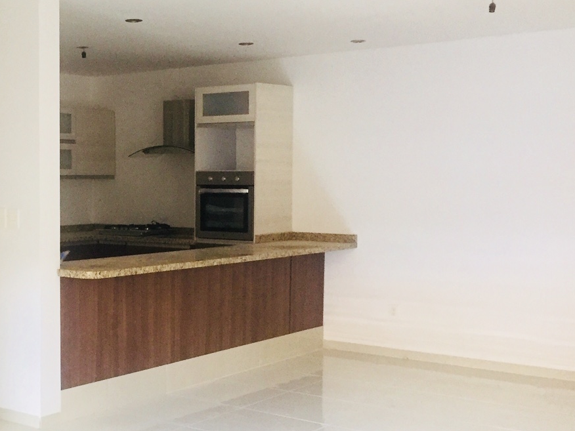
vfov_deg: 27.0
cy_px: 232
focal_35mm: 54
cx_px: 106
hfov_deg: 34.3
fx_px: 897
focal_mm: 4.15
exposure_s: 1/30
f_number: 2.2
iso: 160
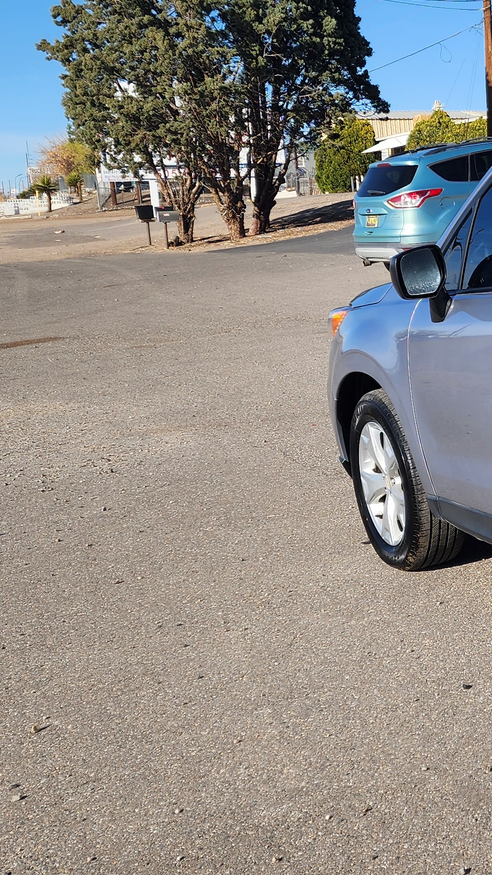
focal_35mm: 60
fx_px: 1391
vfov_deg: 34.9
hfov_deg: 18.4
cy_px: 396
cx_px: 668
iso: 12
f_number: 1.8
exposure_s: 1/973
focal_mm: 6.4
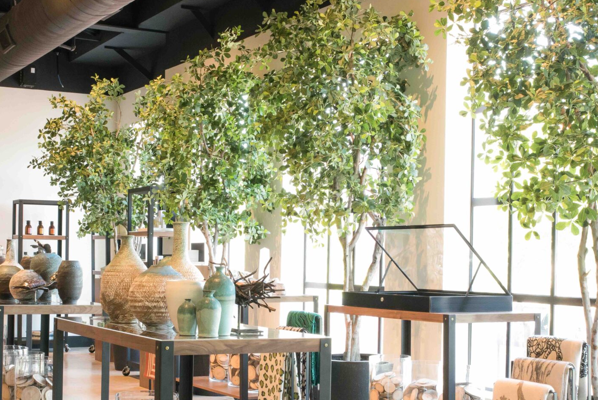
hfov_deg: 31.4
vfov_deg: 21.2
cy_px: 265
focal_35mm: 64
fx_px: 1064
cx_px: 278
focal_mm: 35
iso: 1000
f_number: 16
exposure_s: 1/5
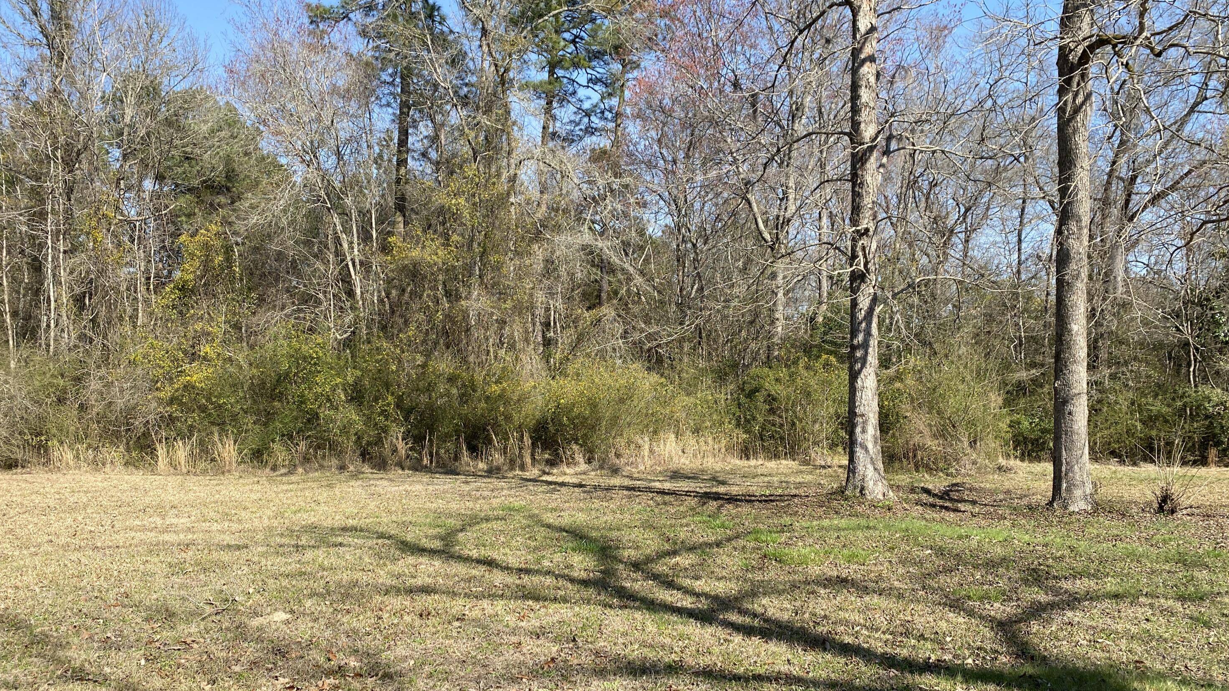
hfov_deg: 66.1
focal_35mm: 29
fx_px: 945
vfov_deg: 40.1
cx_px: 608
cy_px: 391
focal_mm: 4.25
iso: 32
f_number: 1.8
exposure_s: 1/1565
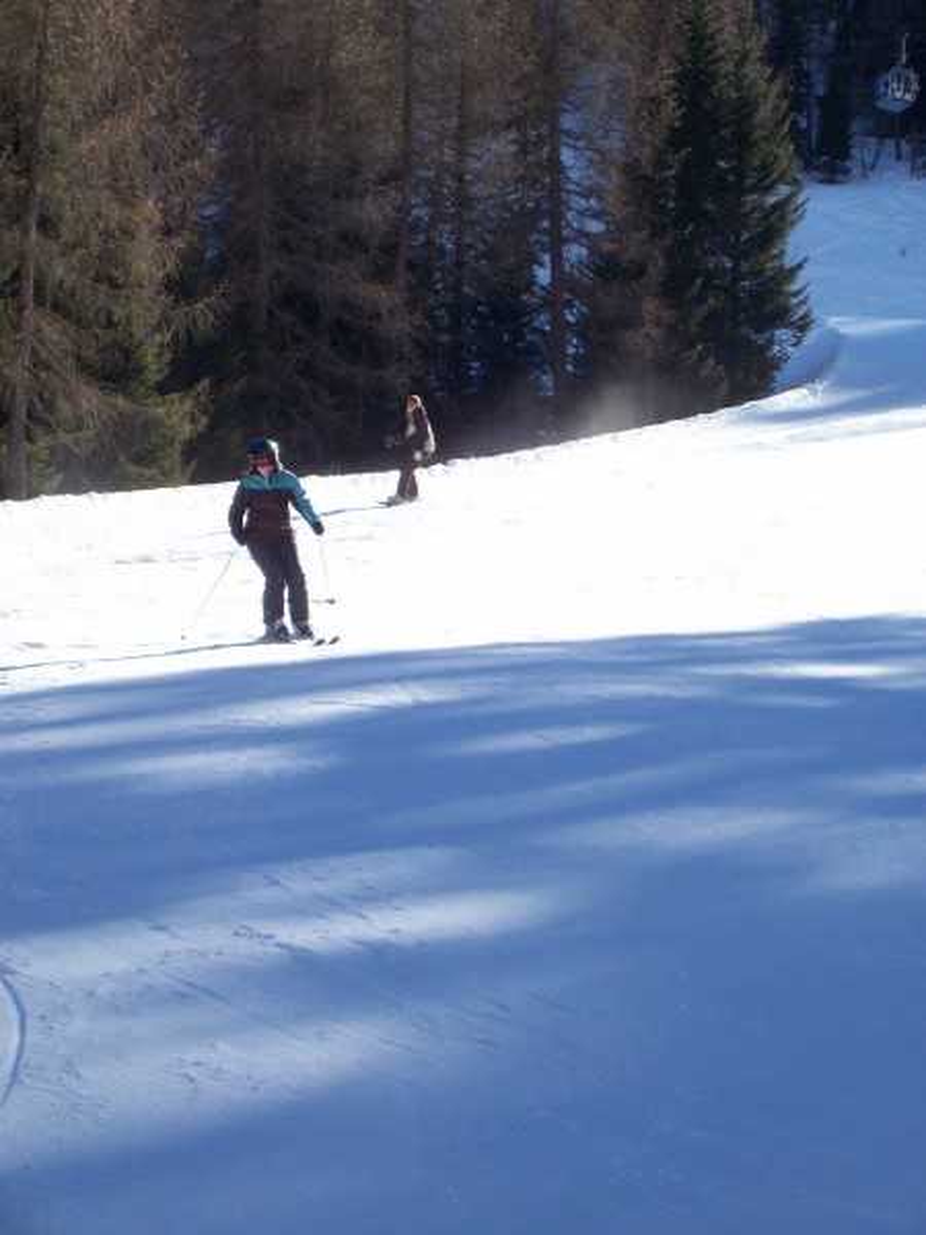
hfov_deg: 14.5
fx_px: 3638
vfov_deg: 19.3
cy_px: 618
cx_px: 463
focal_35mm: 102
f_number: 4.6
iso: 80
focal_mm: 16.8
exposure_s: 1/416
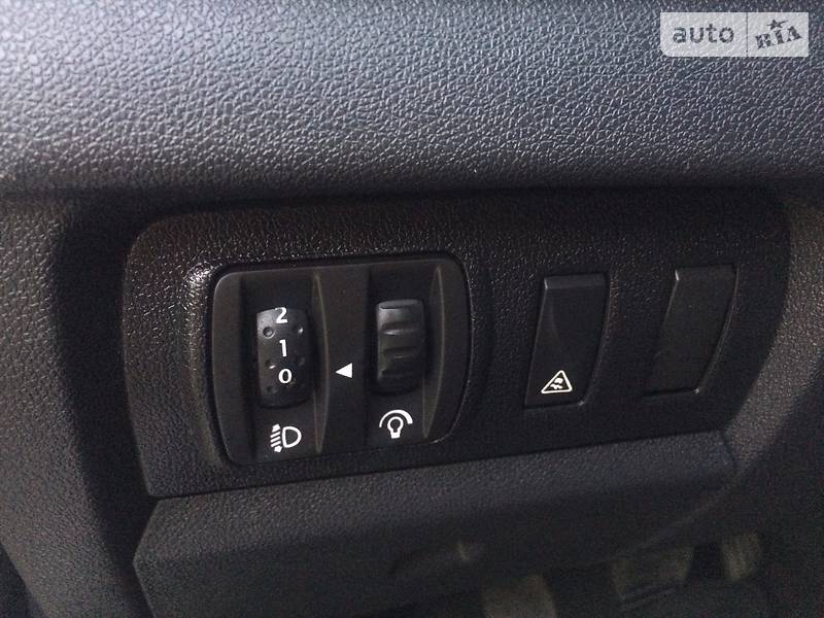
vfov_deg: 48.2
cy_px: 309
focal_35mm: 29
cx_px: 412
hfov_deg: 61.7
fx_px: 690
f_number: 2.2
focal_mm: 4.2
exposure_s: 1/17
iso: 400
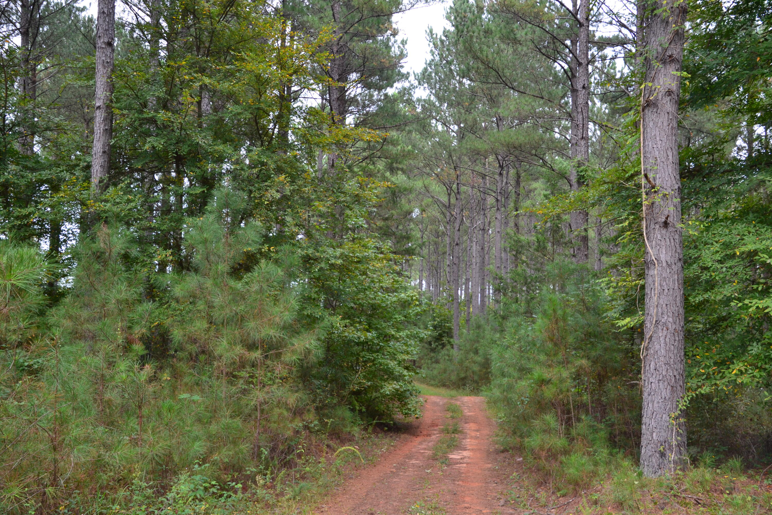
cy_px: 258
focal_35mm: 36
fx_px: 772
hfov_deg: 53.1
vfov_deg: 36.9
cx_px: 386
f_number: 9
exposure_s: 1/100
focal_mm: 24
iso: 400
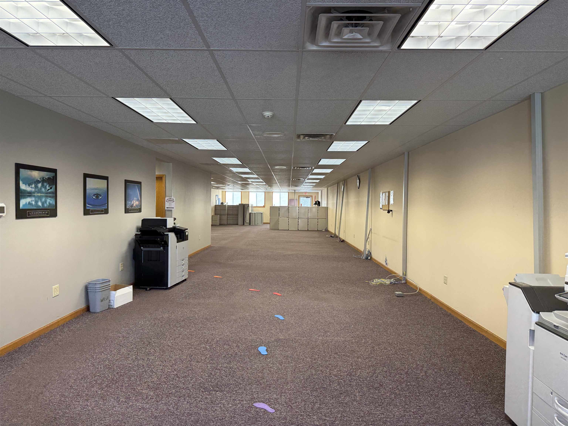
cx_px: 284
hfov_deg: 71.6
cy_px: 213
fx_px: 394
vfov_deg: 56.8
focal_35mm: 24
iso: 160
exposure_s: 1/166
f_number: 1.78
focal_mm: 6.76
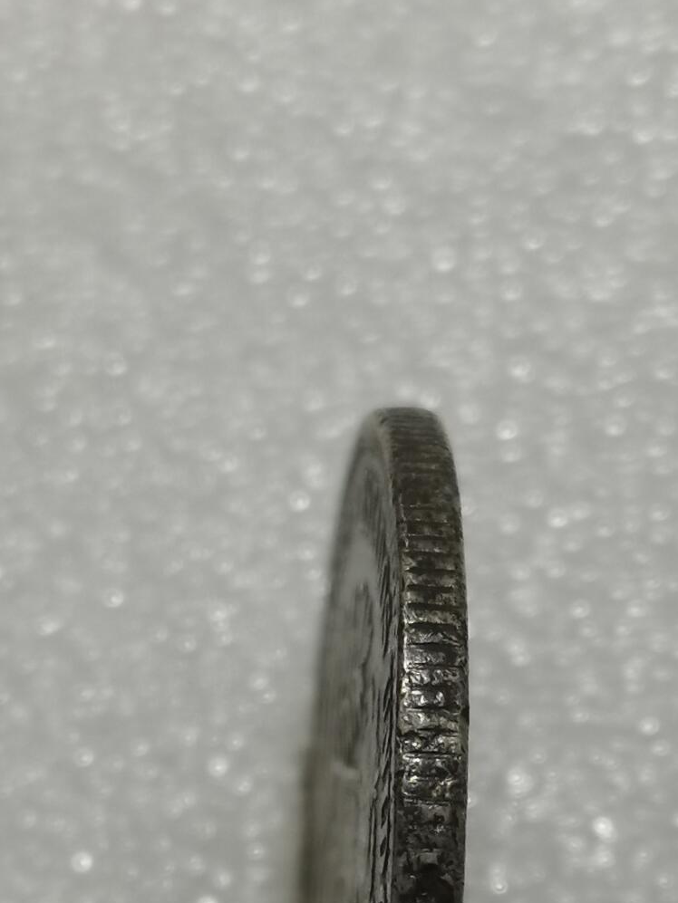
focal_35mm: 121
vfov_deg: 16.2
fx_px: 3159
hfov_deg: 12.2
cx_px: 402
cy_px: 666
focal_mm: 5.58
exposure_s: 1/100
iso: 80
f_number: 1.8
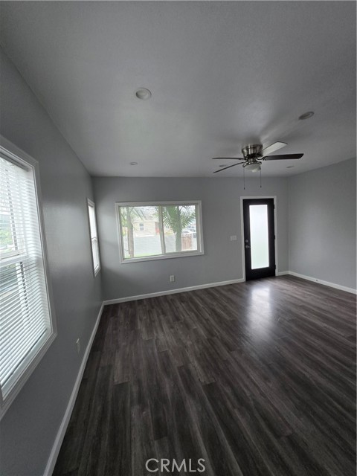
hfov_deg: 89.9
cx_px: 178
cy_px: 238
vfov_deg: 106.2
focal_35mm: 13
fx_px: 179
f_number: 2.2
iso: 80
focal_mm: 1.7
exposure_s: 1/60
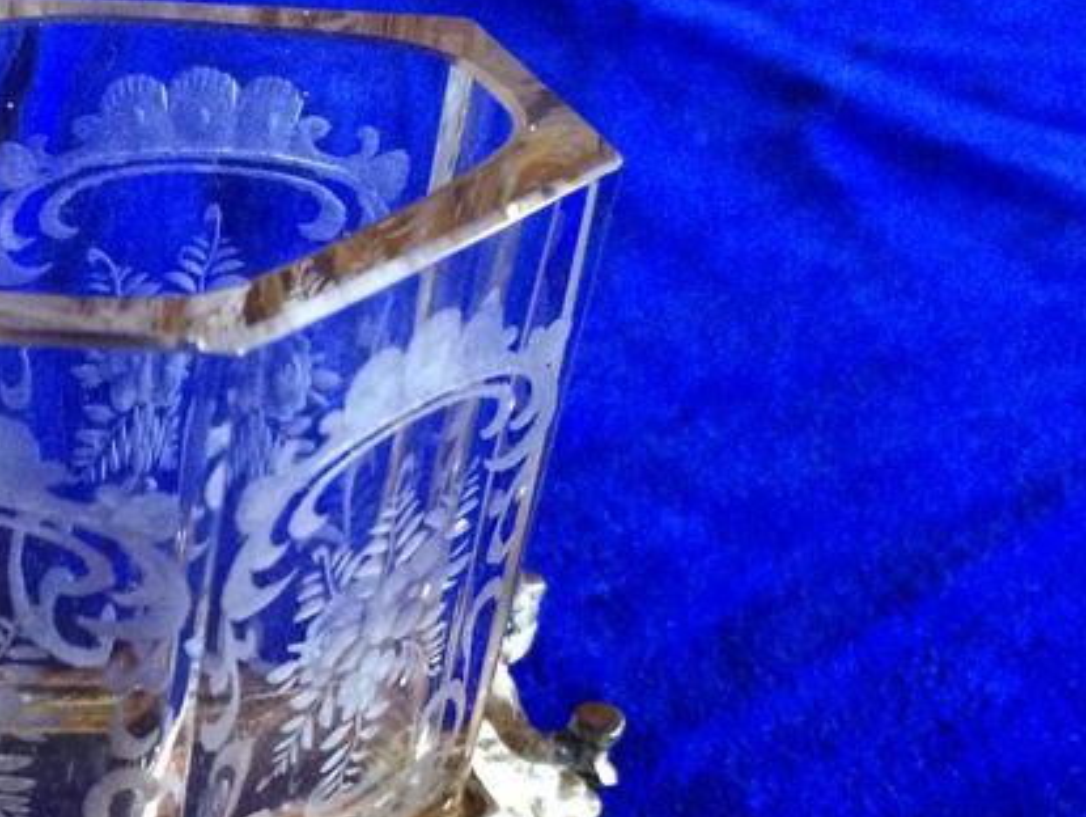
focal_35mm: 65
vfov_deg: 22.4
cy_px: 619
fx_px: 2041
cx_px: 65
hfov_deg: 28.4
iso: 320
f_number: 2.2
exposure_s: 1/15
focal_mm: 4.12
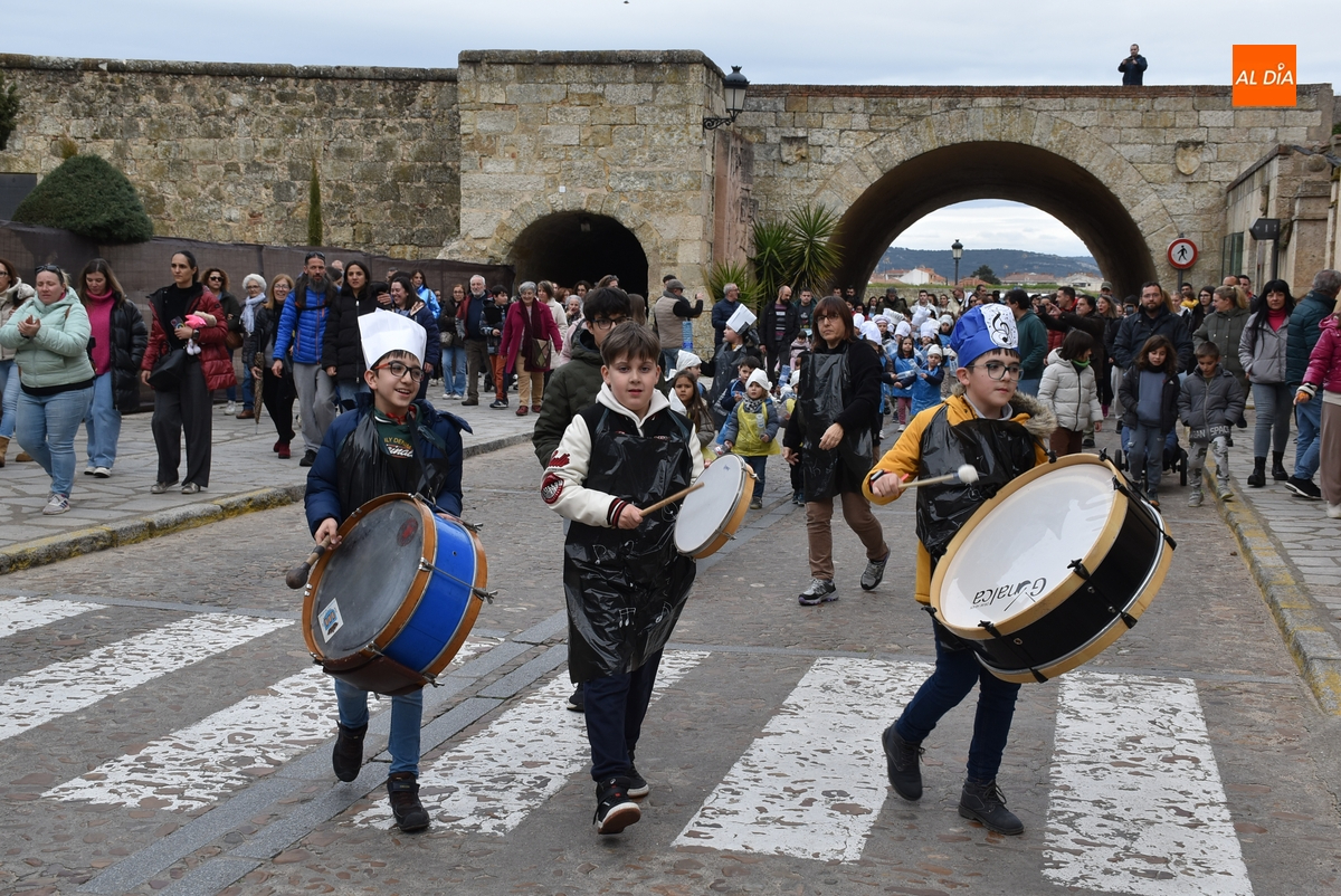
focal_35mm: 45
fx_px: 1677
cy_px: 448
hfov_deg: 43.6
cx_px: 670
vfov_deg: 29.9
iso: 280
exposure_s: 1/250
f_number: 8
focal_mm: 30
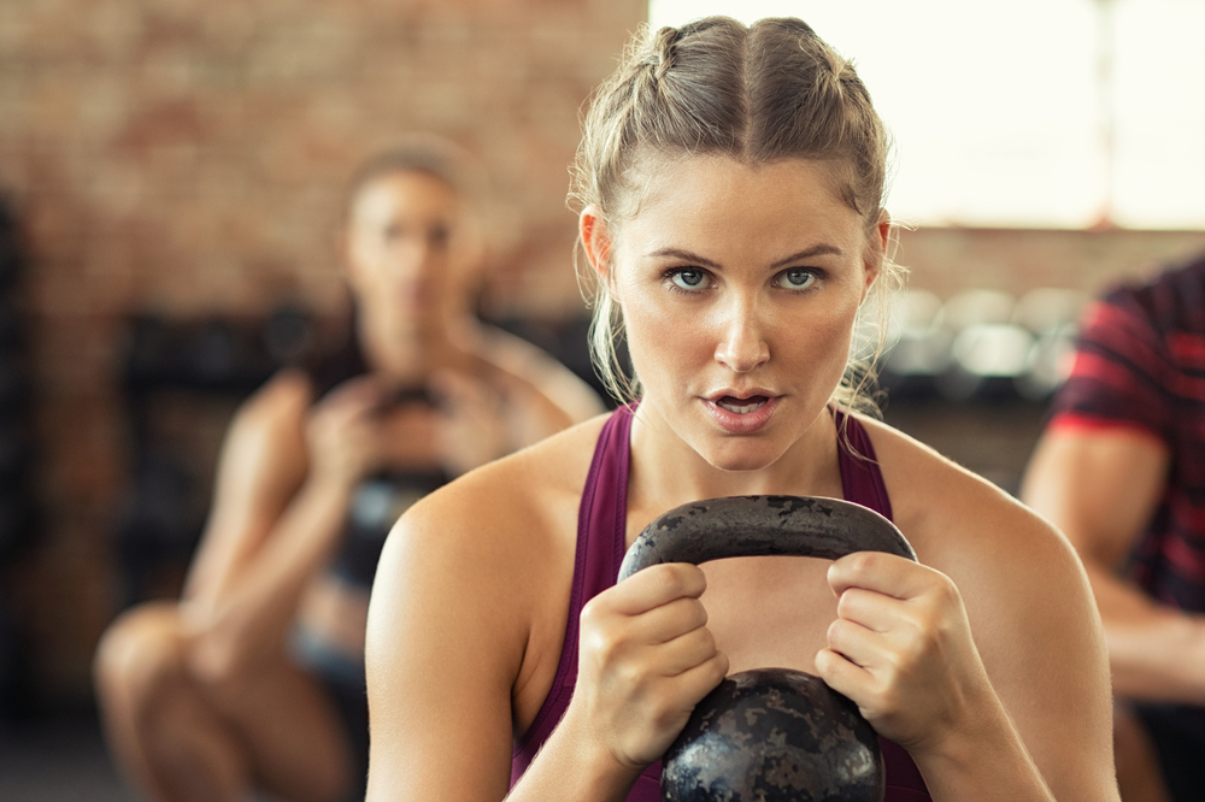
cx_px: 602
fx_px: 4216
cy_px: 401
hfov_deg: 16.3
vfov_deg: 10.9
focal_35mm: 126
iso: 500
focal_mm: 105
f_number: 2.8
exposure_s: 1/500
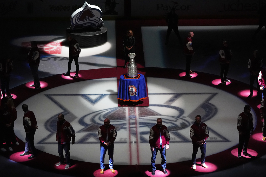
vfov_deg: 9.2
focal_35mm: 150
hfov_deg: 13.7
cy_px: 88
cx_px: 133
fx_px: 1108
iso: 4000
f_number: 5
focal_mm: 150
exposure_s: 1/1600
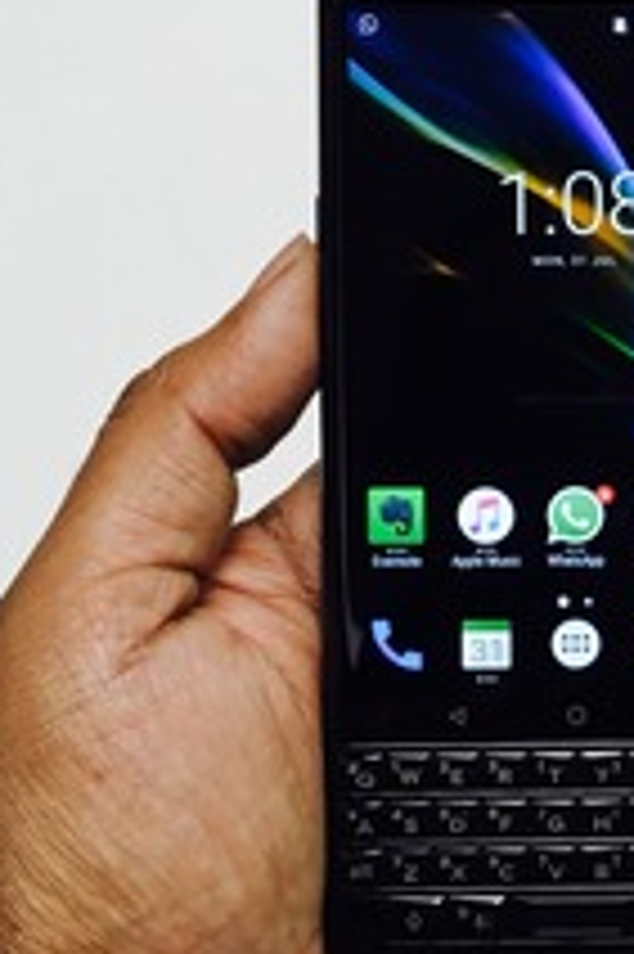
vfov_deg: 36.9
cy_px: 452
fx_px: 1429
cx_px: 571
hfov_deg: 24.3
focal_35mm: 54
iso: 50
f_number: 2.2
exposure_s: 1/33
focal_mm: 4.15
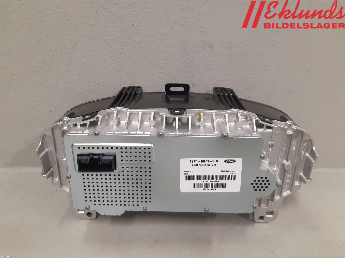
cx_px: 172
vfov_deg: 53.1
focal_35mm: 26
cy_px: 129
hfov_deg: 67.3
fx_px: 259
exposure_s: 1/50
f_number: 1.7
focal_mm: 3.93
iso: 200
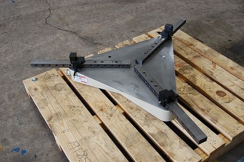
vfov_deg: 31.8
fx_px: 284
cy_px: 81
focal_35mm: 42
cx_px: 122
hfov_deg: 46.5
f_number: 5.6
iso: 320
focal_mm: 28
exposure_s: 1/125
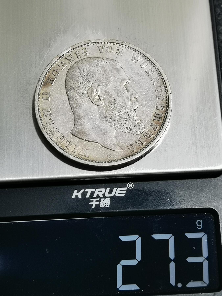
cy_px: 148
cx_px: 111
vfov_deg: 24.7
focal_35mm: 79
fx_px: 676
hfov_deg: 18.7
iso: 125
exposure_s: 1/100
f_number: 1.9
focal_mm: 6.67
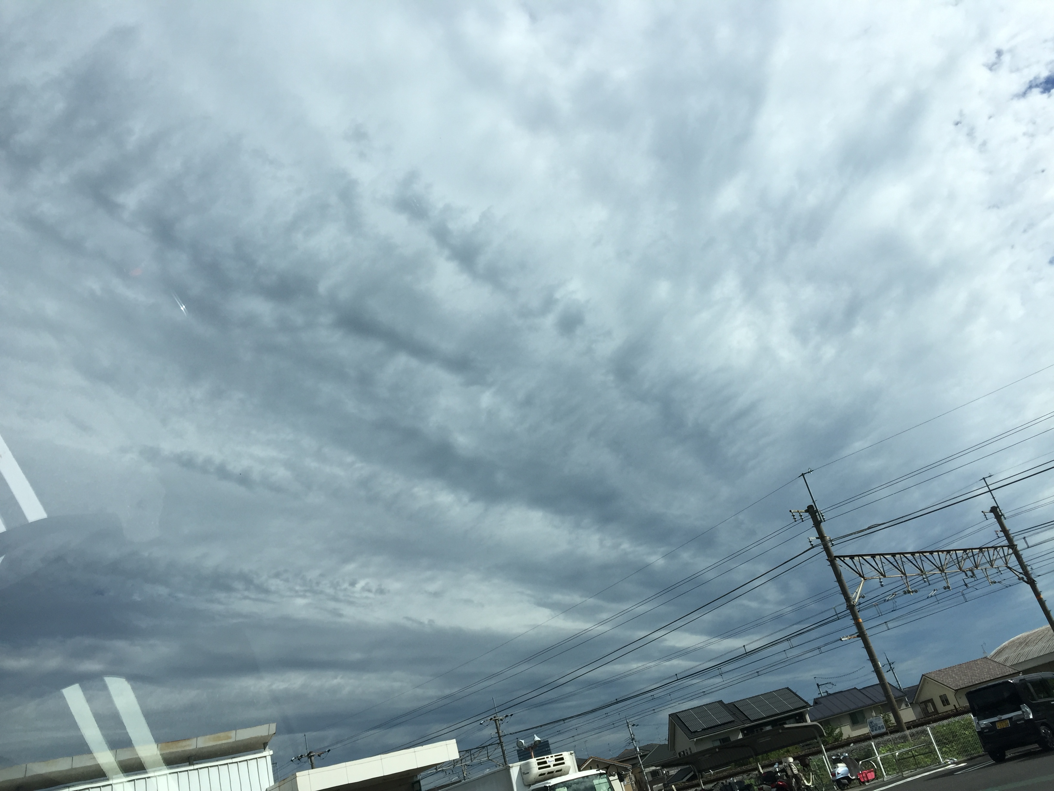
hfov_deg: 61.7
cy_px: 396
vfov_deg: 48.2
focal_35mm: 29
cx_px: 527
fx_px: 883
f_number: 2.2
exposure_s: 1/2475
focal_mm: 4.15
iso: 32
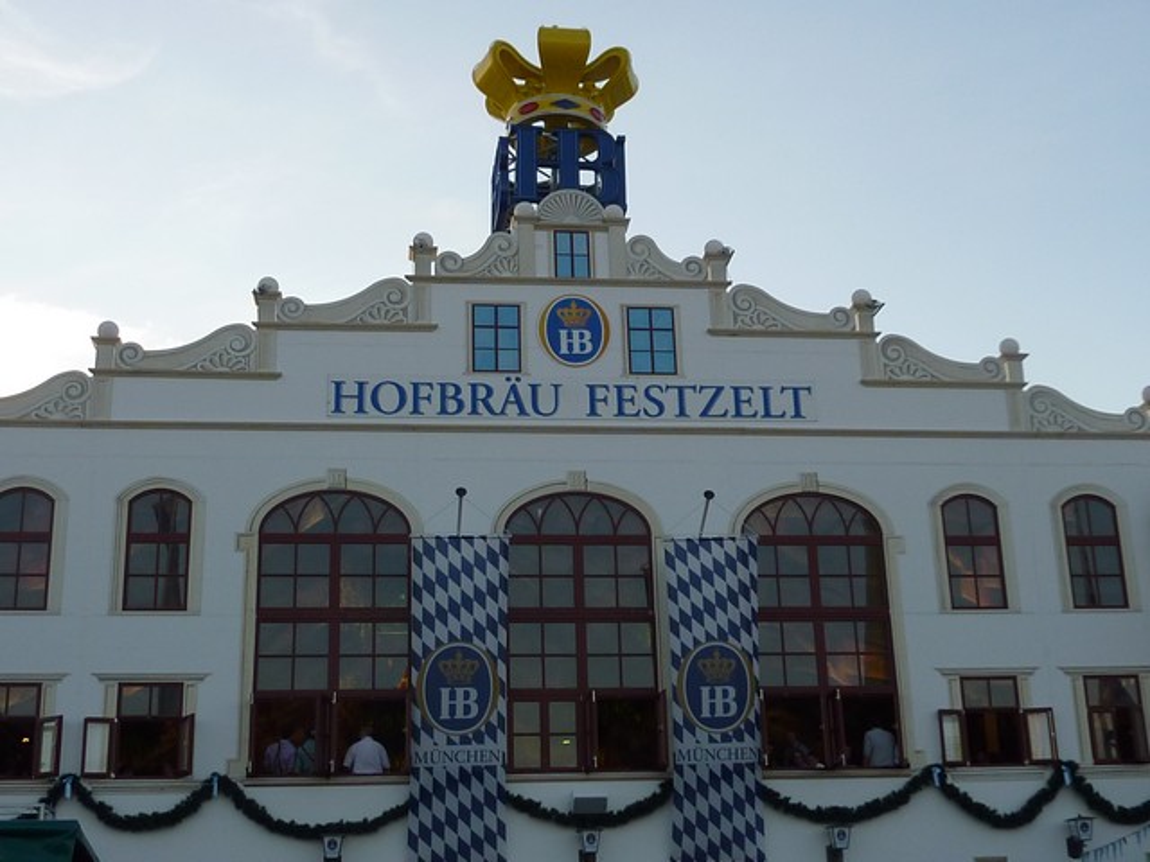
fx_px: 1595
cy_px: 431
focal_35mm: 48
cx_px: 575
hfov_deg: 39.7
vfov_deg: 30.3
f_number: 3.3
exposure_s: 1/100
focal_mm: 4.4
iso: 80
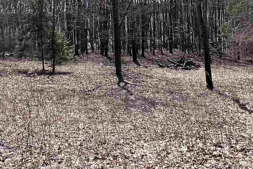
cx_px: 133
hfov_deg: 43.6
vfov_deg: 28.7
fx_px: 316
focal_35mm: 45
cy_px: 19
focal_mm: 1.57
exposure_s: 1/1119
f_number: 1.8
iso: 32
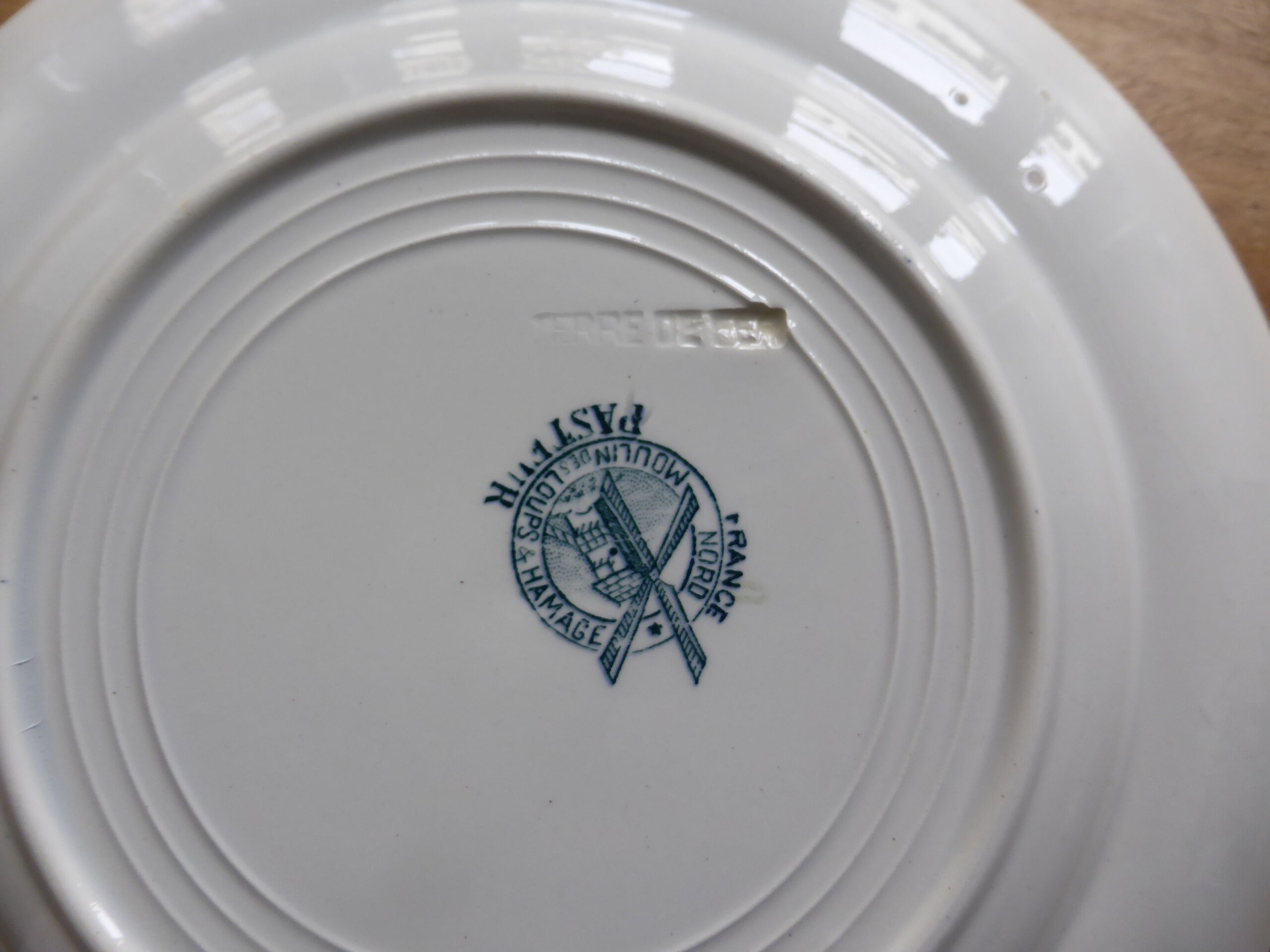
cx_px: 635
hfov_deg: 69.4
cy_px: 476
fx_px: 917
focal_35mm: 25
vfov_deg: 54.9
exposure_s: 1/60
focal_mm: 4.3
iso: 160
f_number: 3.3
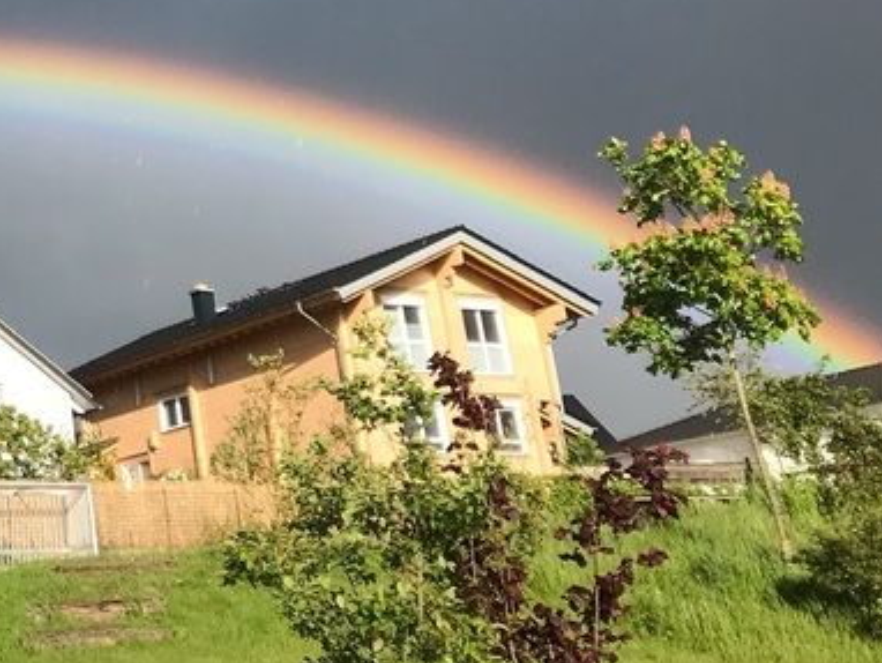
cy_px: -127
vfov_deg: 18.6
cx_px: -159
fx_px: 1912
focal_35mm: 75
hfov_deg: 23.8
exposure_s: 1/1650
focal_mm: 3.99
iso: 20
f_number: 1.8
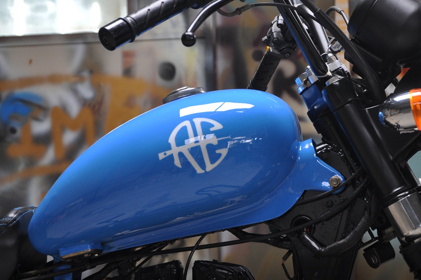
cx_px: 228
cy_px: 108
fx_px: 1133
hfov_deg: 21.0
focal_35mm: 97
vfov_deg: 14.1
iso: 500
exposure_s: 1/40
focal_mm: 48
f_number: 4.8
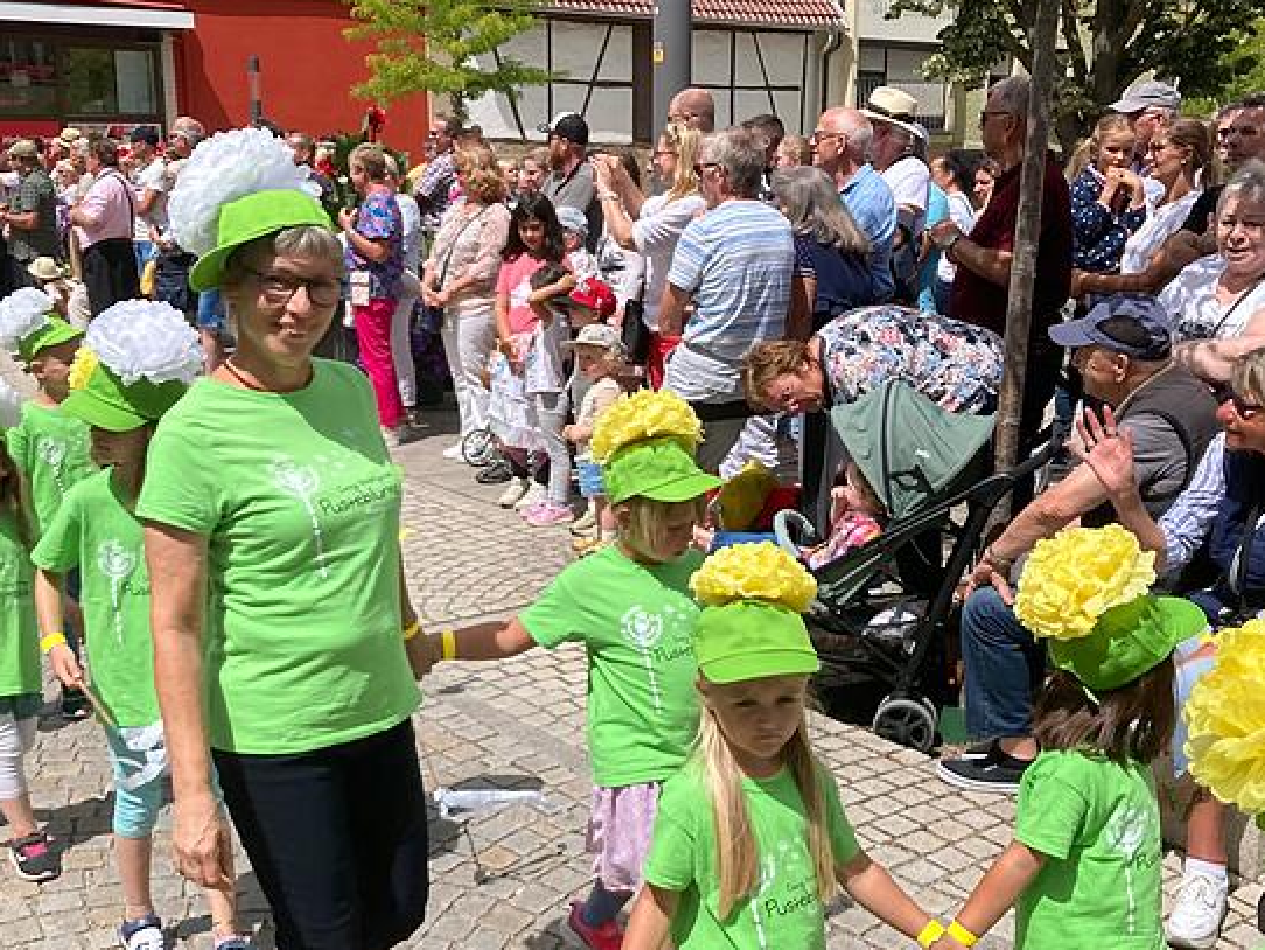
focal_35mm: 43
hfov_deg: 43.8
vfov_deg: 33.5
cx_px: 594
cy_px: 559
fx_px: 1572
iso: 20
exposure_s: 1/3003
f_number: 1.8
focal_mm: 3.99
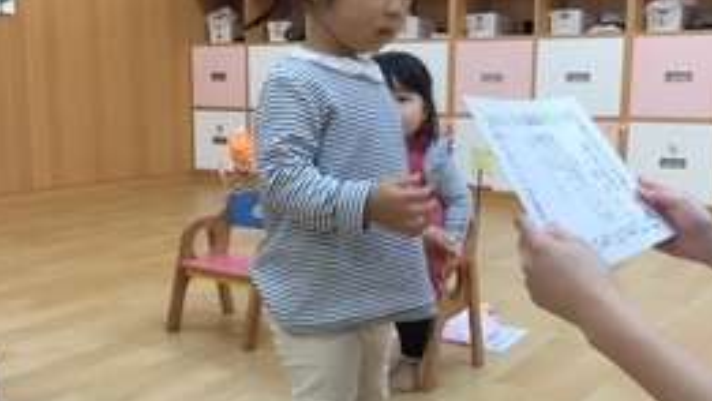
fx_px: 888
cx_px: 357
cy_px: 228
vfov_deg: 25.4
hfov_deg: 43.7
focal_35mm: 47
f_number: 2.4
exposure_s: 1/40
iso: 25
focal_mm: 3.3
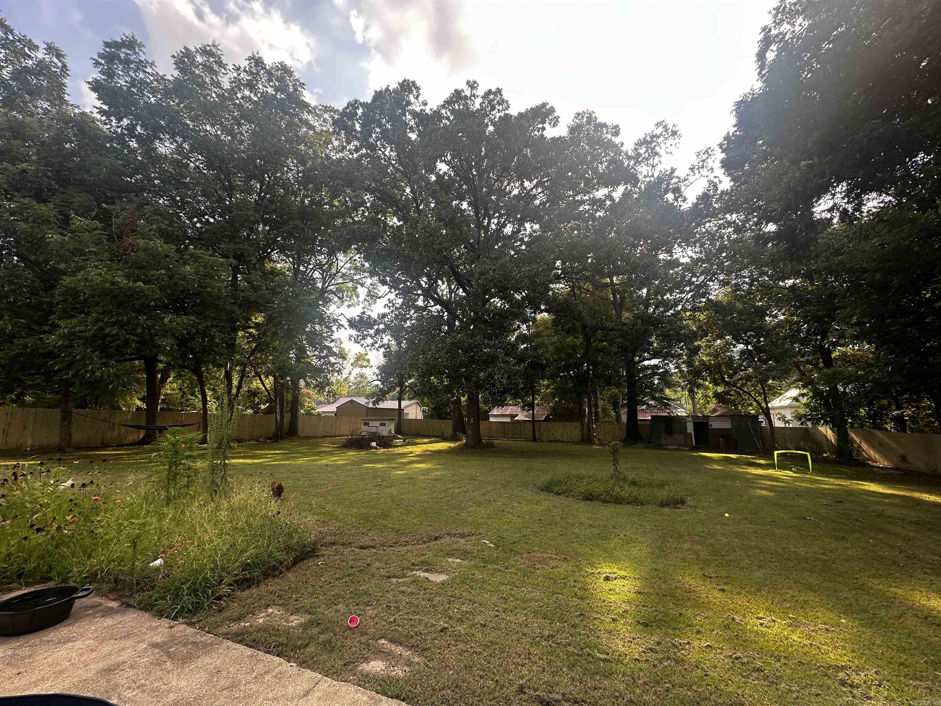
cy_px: 353
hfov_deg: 102.1
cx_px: 470
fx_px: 381
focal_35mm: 14
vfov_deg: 85.7
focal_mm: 2.22
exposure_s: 1/144
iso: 40
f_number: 2.2
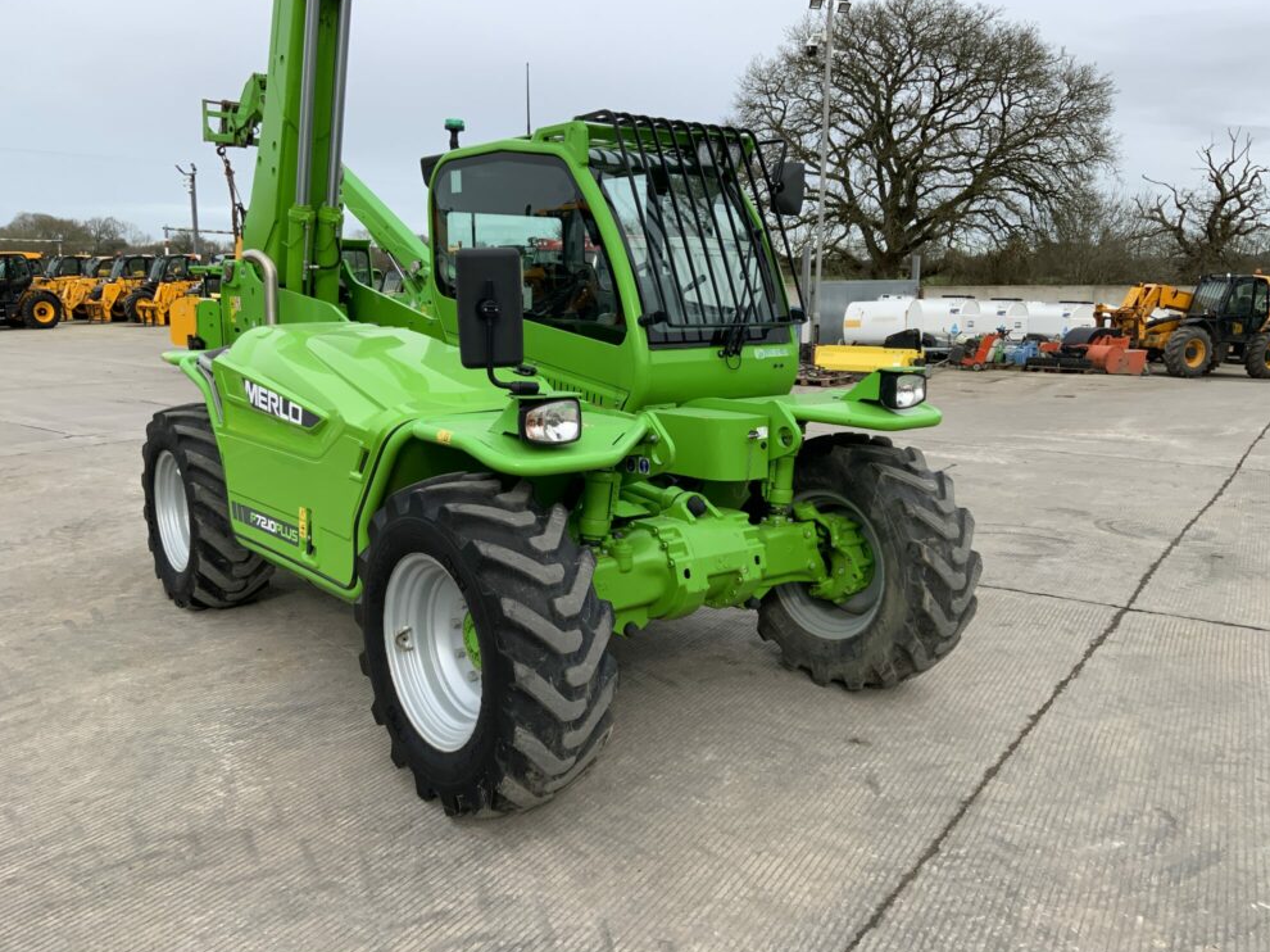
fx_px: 1100
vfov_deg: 46.8
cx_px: 626
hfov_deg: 60.0
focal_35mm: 30
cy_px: 476
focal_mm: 3
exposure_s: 1/781
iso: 16
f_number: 1.8
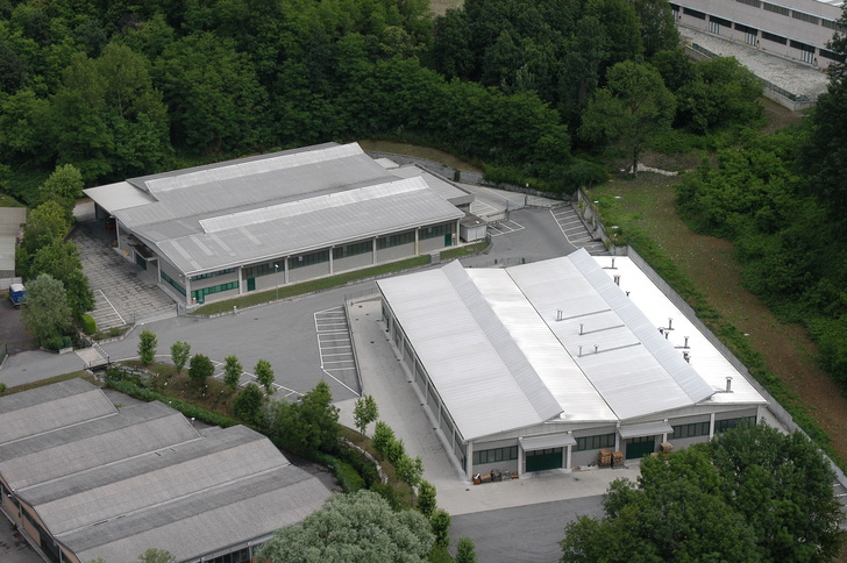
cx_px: 424
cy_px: 282
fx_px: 1622
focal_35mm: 69
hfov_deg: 29.3
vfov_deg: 19.7
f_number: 8
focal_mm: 46
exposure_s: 1/800
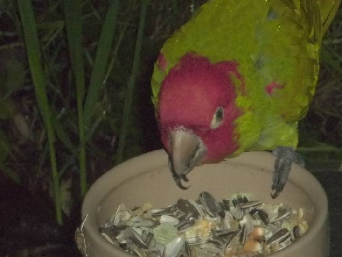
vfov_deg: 4.1
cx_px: 355
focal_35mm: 360
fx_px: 3557
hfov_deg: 5.5
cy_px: 203
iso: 400
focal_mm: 29.5
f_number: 5.9
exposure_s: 1/80
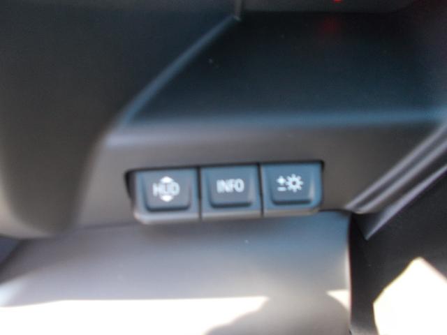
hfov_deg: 67.3
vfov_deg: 53.1
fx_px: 336
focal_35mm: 26
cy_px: 168
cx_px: 224
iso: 200
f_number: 3.2
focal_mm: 4.6
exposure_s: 1/20
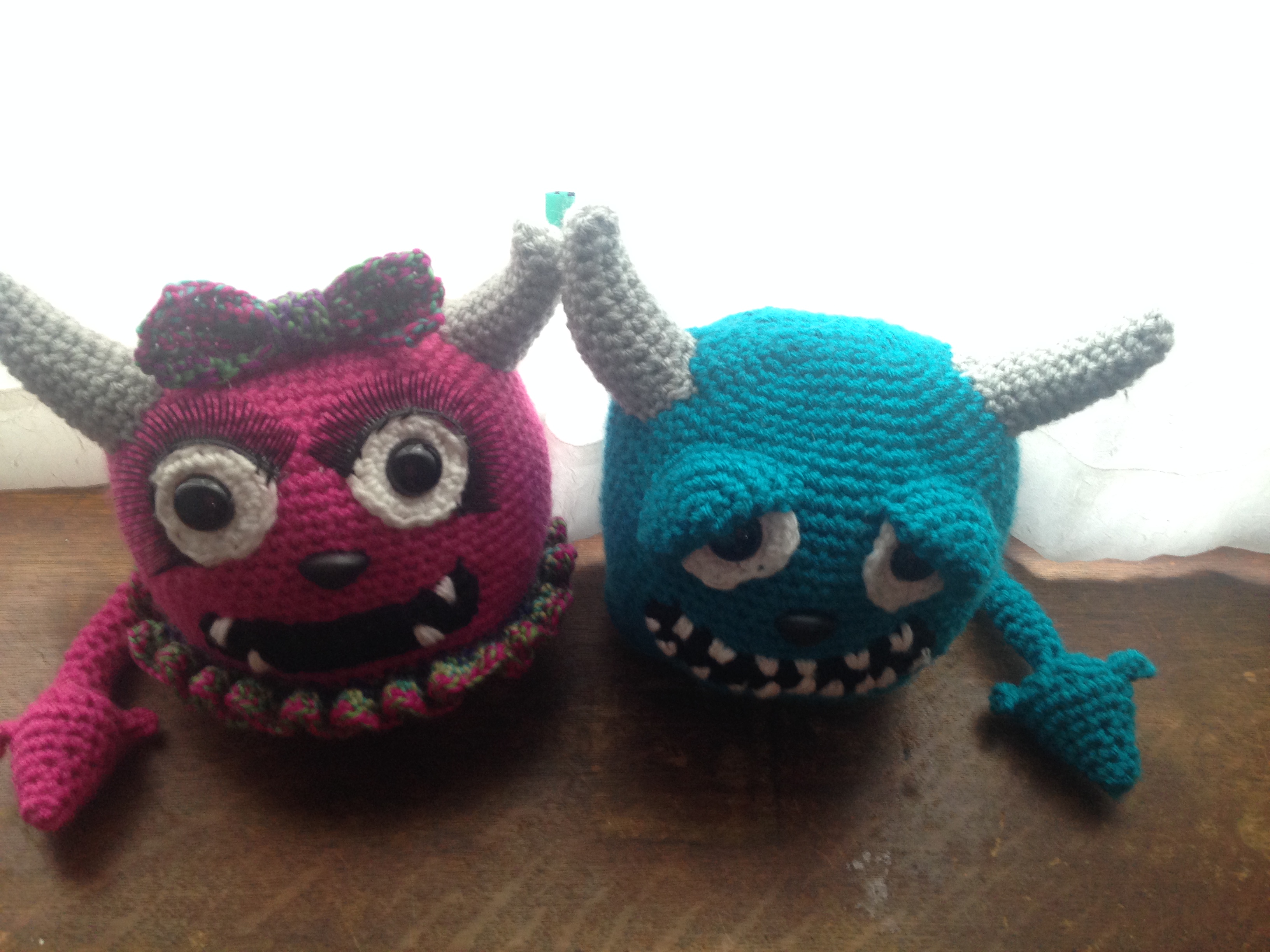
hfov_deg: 55.4
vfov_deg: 42.9
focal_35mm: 33
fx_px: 1211
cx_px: 635
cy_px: 476
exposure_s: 1/20
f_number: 2.4
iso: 100
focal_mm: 4.12
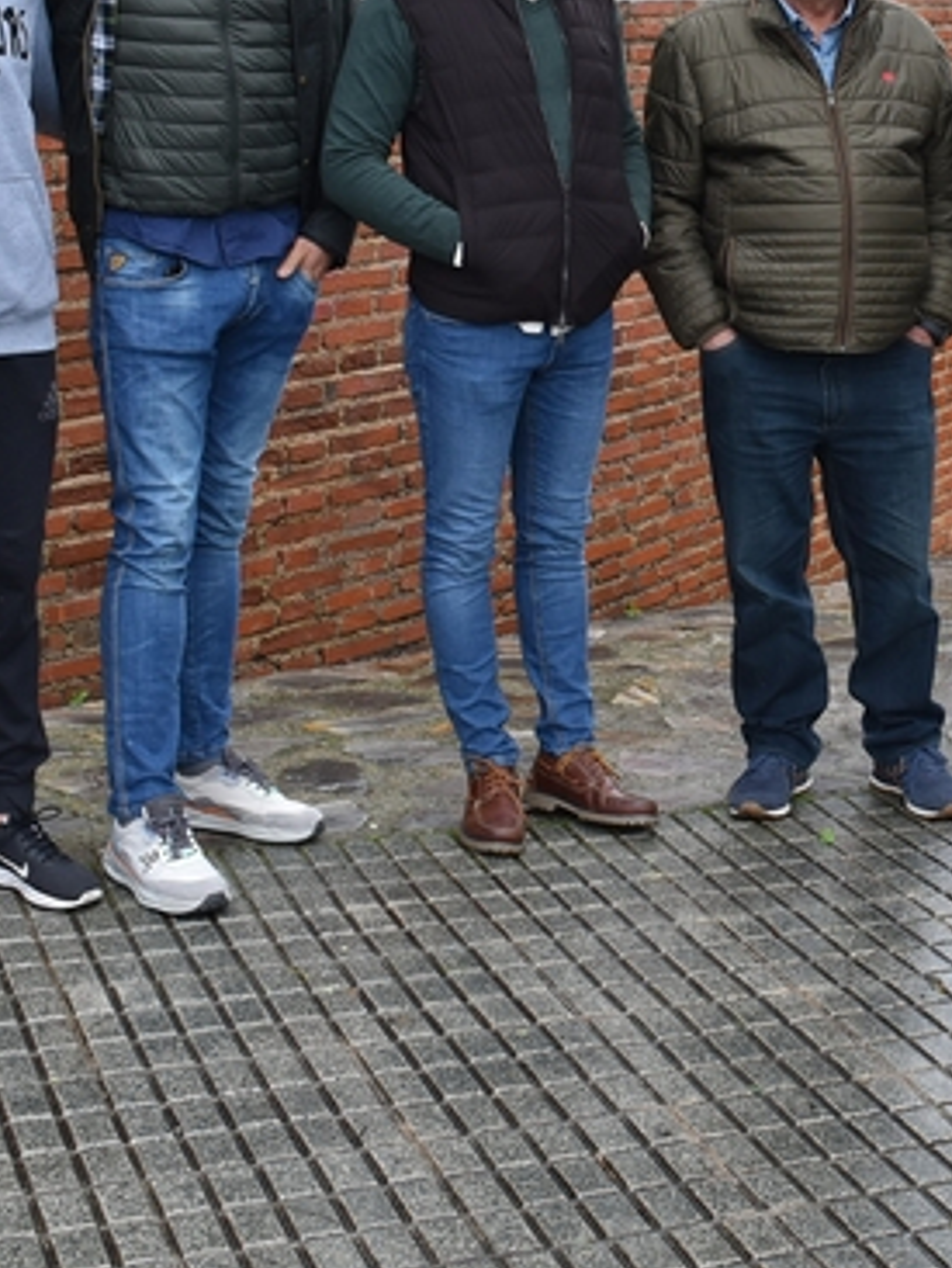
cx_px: 973
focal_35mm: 71
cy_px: 305
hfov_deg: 20.1
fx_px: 2600
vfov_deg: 27.0
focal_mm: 20
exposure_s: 1/125
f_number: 5.6
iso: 400
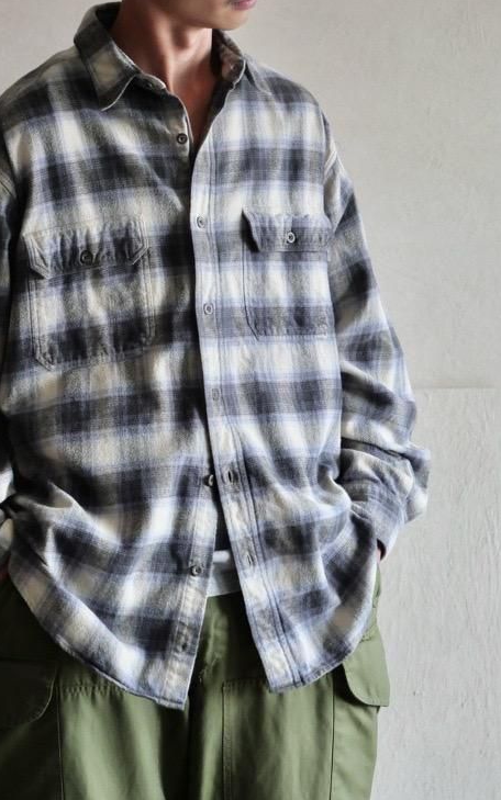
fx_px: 2707
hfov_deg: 10.6
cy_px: 426
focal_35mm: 124
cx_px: 152
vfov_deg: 16.8
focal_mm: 50
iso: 1600
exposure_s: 1/125
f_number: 3.9
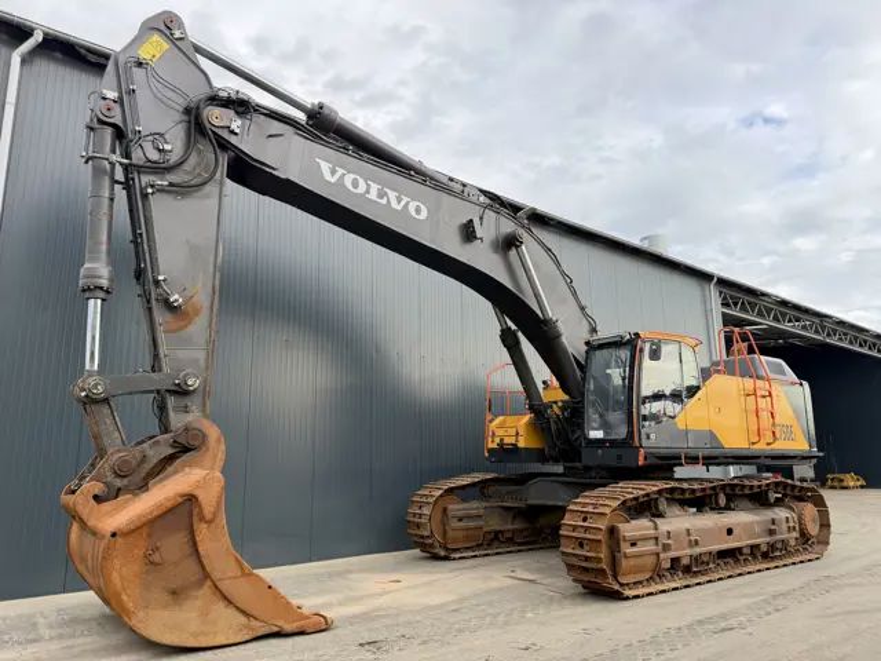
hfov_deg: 71.6
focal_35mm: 24
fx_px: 611
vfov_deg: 56.8
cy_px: 330
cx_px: 440
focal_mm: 6.76
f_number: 1.78
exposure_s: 1/665
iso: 100
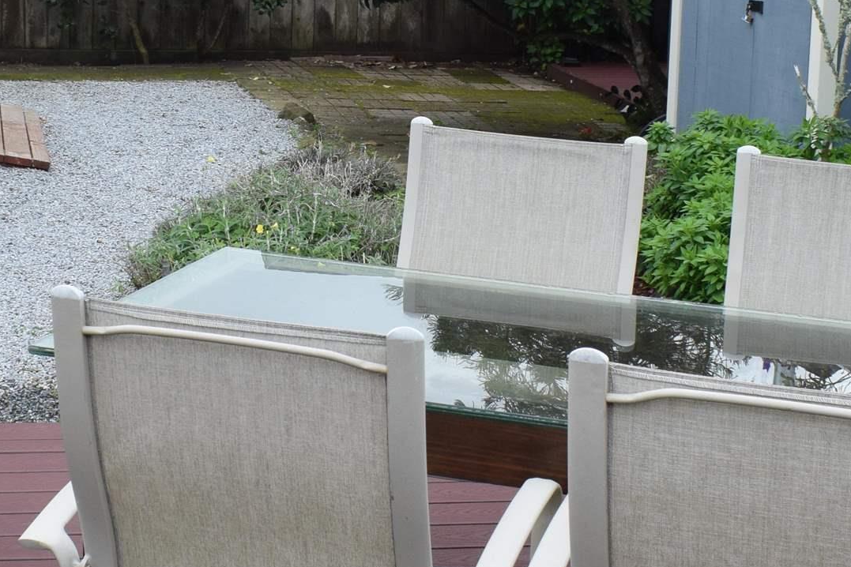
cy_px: 124
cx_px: 262
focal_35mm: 77
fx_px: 1820
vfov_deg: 17.6
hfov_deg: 26.1
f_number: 8
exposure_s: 1/250
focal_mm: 18
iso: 360
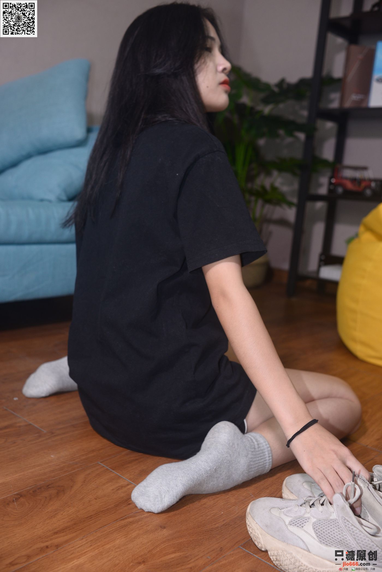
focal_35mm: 35
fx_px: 556
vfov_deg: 54.4
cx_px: 191
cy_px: 286
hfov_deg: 37.9
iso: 500
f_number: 5
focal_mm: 35
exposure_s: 1/125
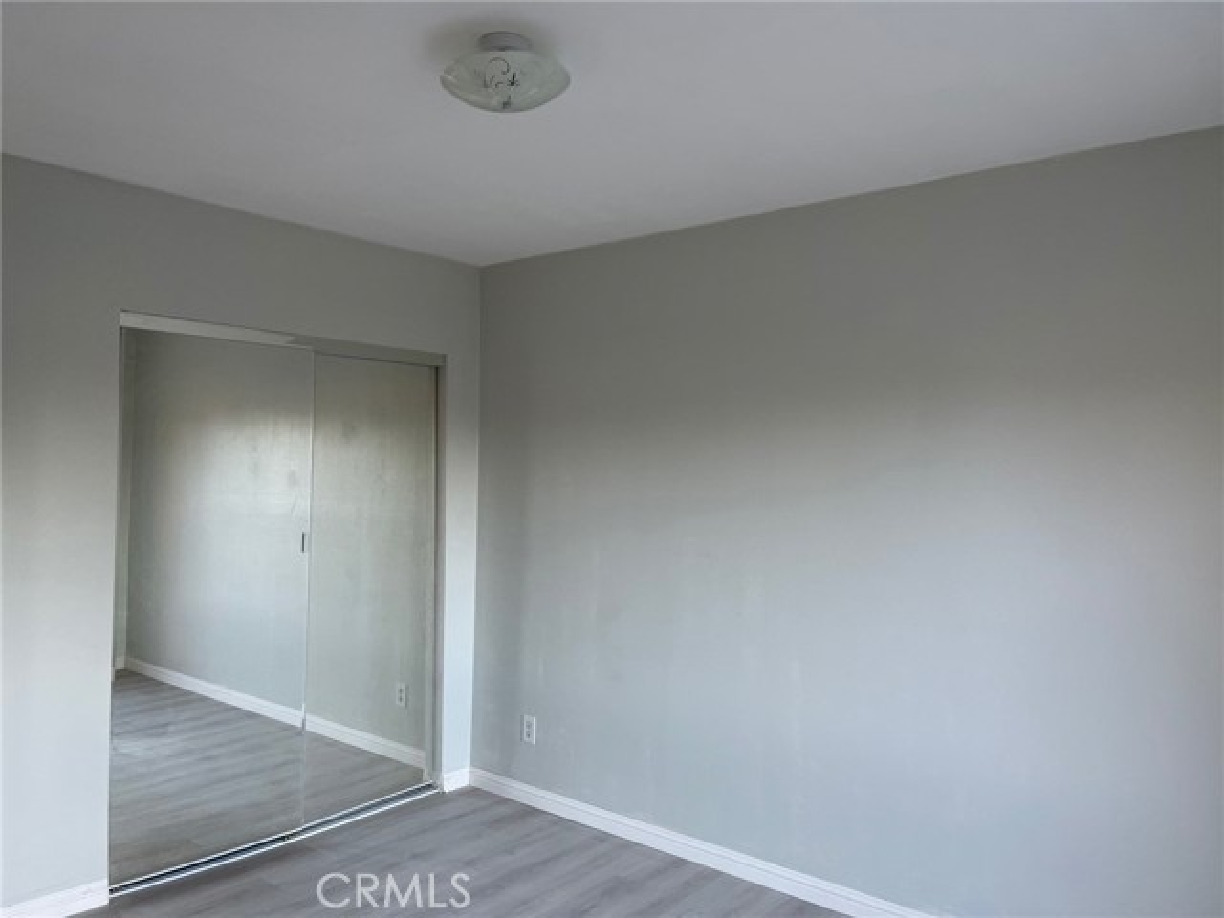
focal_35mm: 26
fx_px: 919
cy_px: 459
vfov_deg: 53.1
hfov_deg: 67.3
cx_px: 612
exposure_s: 1/120
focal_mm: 5.1
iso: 100
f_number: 1.6
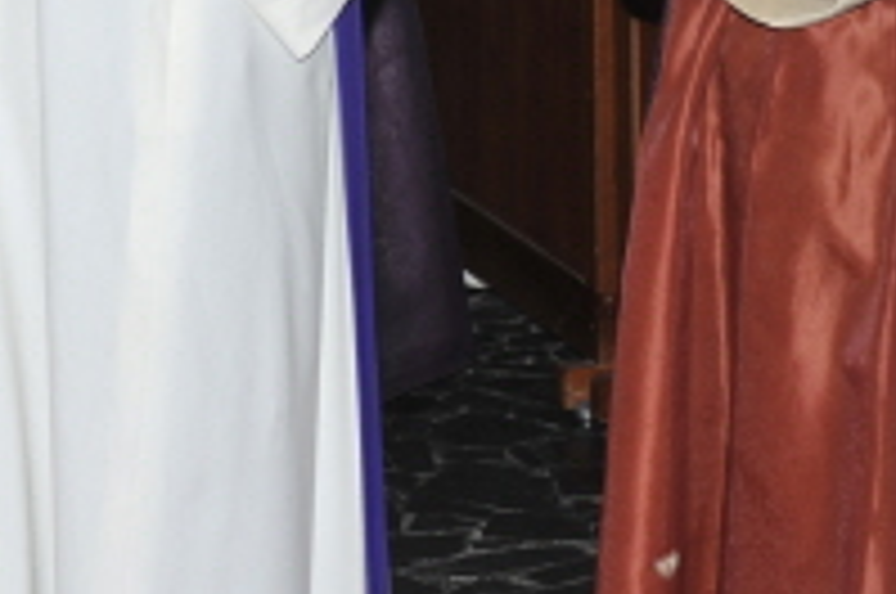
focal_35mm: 134
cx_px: 419
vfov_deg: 10.0
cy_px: -112
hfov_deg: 15.3
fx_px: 3330
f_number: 5.6
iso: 200
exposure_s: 1/60
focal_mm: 38
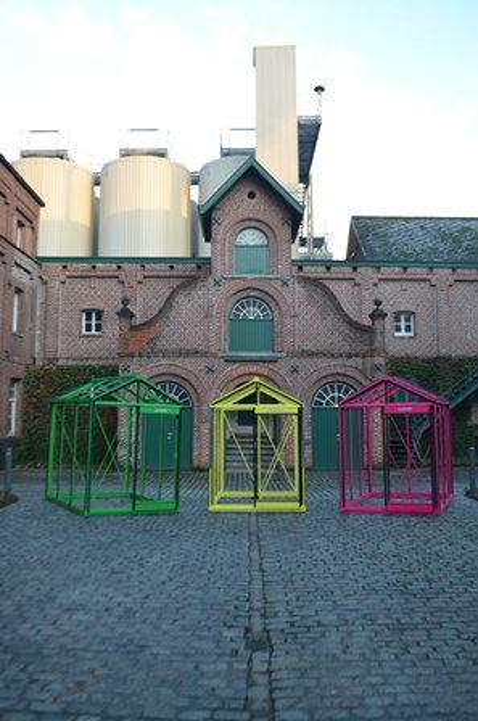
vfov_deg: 57.3
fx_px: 660
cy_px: 360
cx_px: 239
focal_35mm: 33
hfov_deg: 39.8
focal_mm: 22
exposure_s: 1/60
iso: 200
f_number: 4
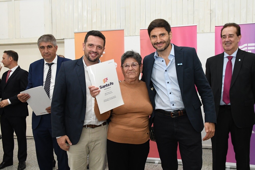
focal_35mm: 40
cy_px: 85
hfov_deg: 48.5
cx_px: 128
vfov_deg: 33.4
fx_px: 283
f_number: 7.1
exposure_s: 1/80
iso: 3200
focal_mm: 27
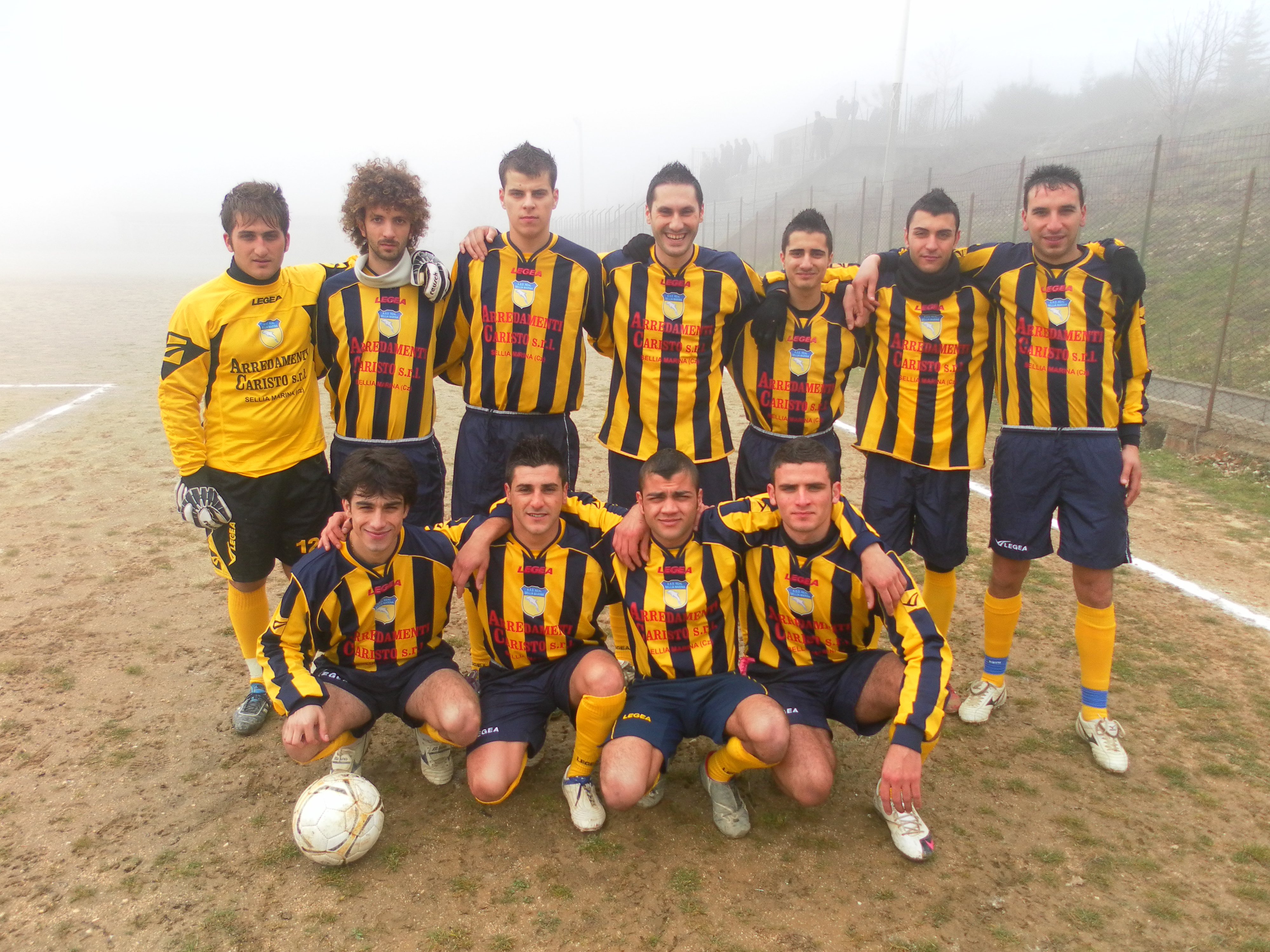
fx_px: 1027
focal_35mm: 28
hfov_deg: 63.4
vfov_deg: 49.7
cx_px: 635
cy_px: 476
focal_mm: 4.9
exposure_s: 1/320
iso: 80
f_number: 3.2
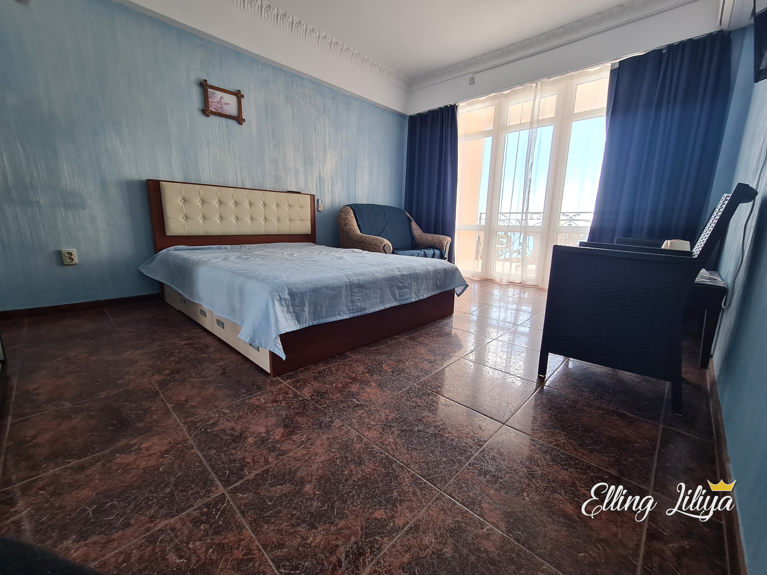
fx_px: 288
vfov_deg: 89.9
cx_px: 384
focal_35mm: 13
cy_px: 288
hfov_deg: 106.2
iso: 80
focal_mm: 2.22
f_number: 2.2
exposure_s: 1/139
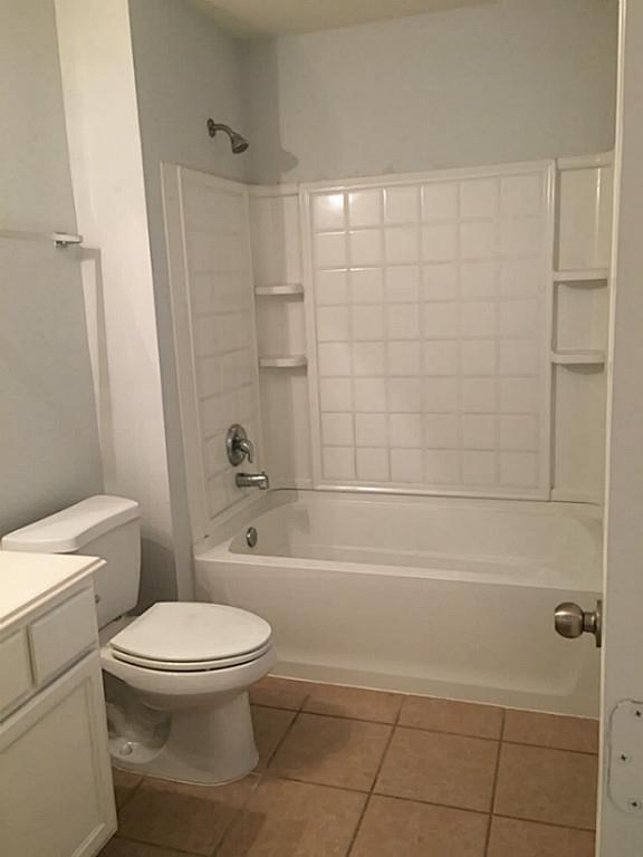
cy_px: 428
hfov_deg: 48.2
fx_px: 718
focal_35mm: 29
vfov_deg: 61.7
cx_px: 322
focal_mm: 4.15
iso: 125
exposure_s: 1/30
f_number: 2.2
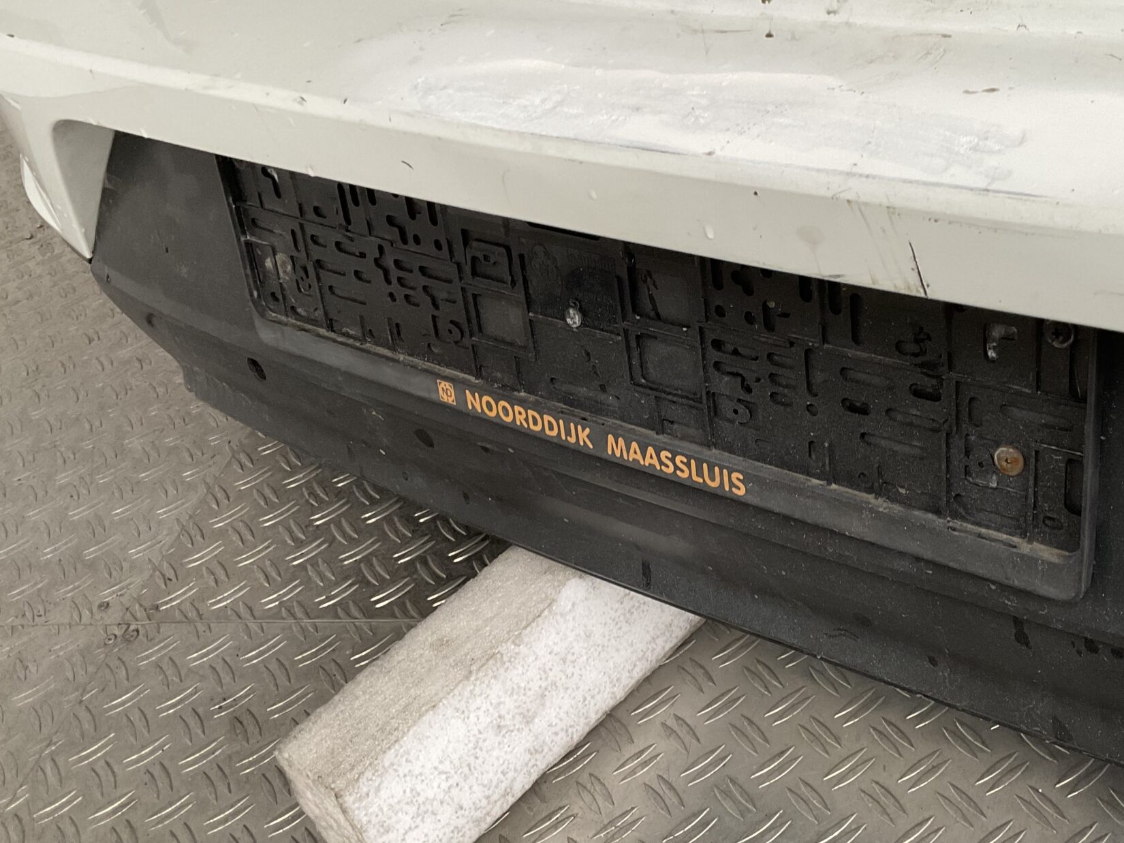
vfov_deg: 32.2
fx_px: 1461
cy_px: 427
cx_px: 747
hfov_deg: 41.6
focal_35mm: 45
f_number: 1.8
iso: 64
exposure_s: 1/50
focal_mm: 3
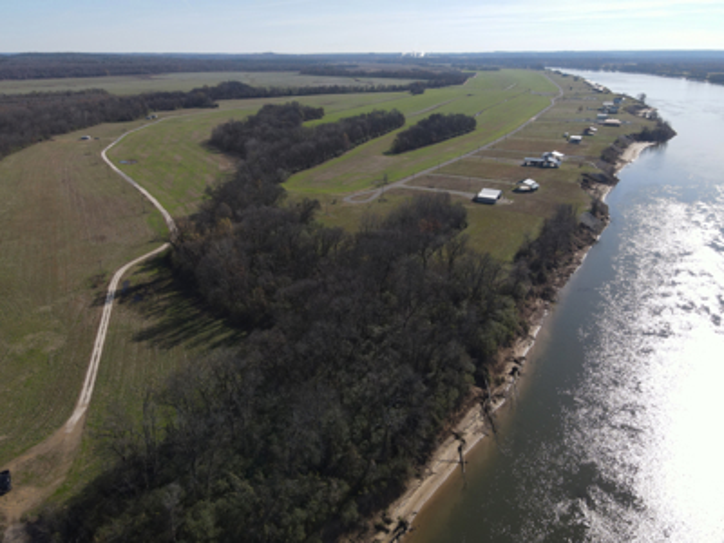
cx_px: 362
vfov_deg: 56.8
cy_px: 272
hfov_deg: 71.6
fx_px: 502
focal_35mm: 24
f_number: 2.8
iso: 110
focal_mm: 4.5
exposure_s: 1/800
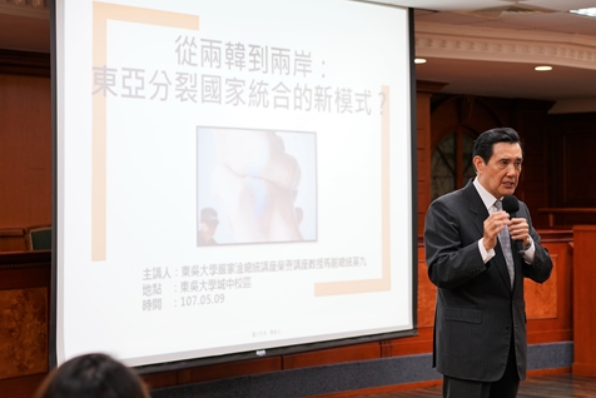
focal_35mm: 68
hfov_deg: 29.6
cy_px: 181
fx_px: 1126
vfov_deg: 20.0
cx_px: 271
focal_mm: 55
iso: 500
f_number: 2.8
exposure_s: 1/125
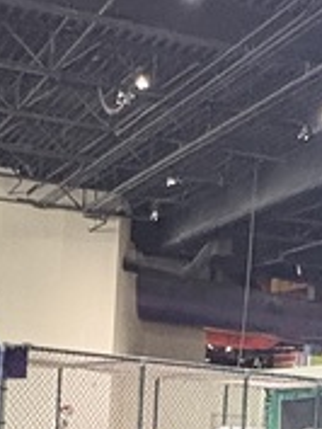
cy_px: 461
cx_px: 138
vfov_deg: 22.8
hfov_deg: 18.2
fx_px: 1003
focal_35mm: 81
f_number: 2.2
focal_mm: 2.22
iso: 800
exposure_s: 1/60
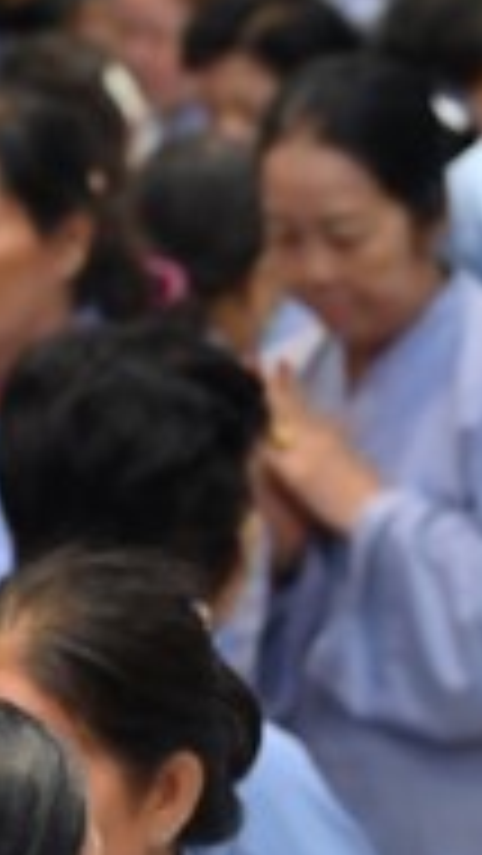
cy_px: 976
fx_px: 9739
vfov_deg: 5.0
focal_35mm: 429
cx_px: 777
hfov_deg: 2.8
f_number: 5
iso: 1250
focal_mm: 120
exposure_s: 1/100
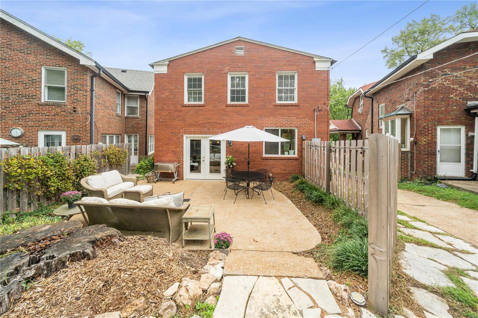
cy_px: 159
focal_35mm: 12
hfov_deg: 112.6
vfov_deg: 90.0
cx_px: 239
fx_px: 159
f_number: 8
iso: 100
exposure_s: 1/100
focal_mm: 12
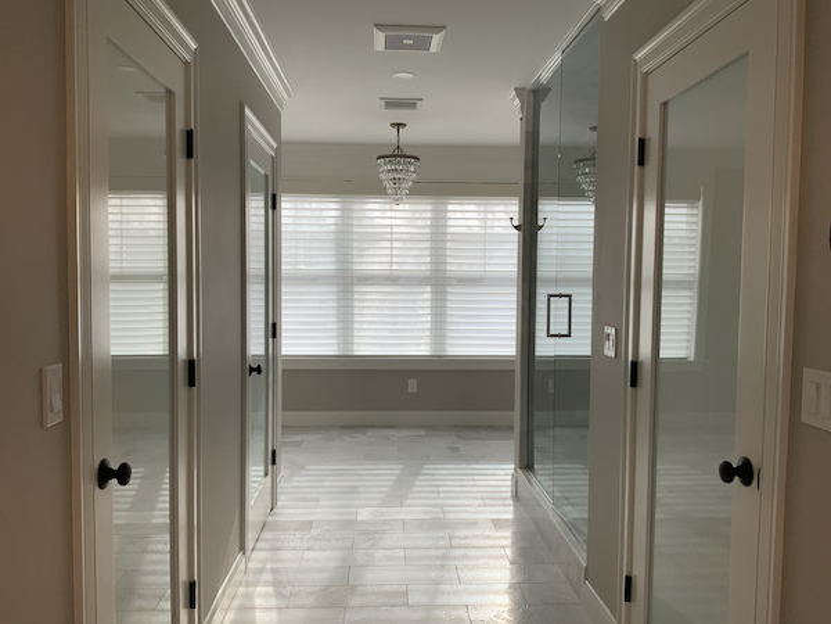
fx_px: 696
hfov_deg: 61.7
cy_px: 312
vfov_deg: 48.2
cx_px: 416
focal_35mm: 29
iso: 16
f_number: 1.8
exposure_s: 1/240
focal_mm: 3
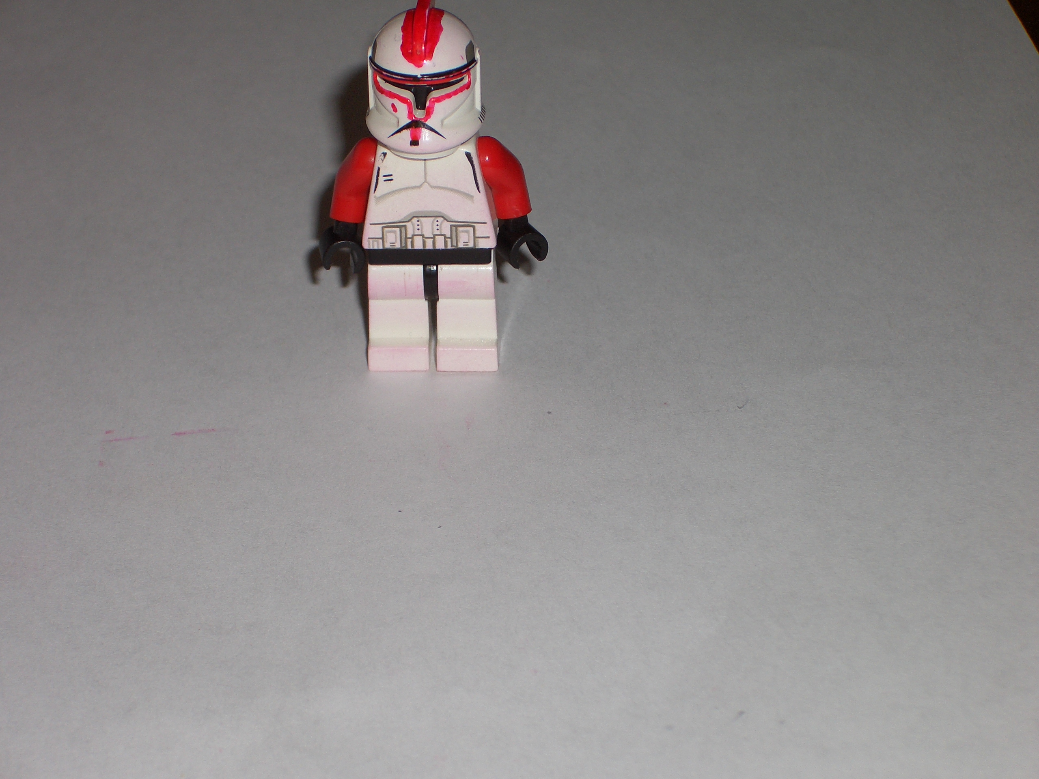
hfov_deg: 18.7
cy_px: 390
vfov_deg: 14.1
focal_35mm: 105
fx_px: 3152
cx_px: 520
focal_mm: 17.4
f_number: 4.8
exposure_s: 1/60
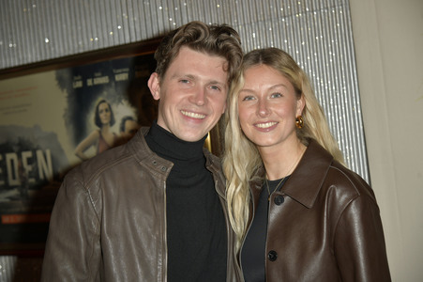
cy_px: 141
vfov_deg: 20.6
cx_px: 212
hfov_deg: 30.5
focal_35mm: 66
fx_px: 775
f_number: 5.6
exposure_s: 1/250
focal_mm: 66
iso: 250
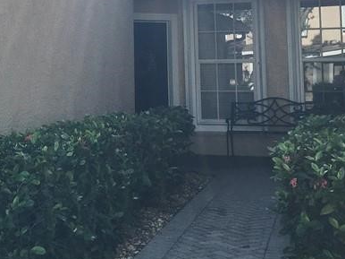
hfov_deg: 24.7
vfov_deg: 18.6
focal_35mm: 77
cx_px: 41
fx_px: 767
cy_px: -1
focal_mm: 4.15
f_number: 2.2
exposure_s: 1/777
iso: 25
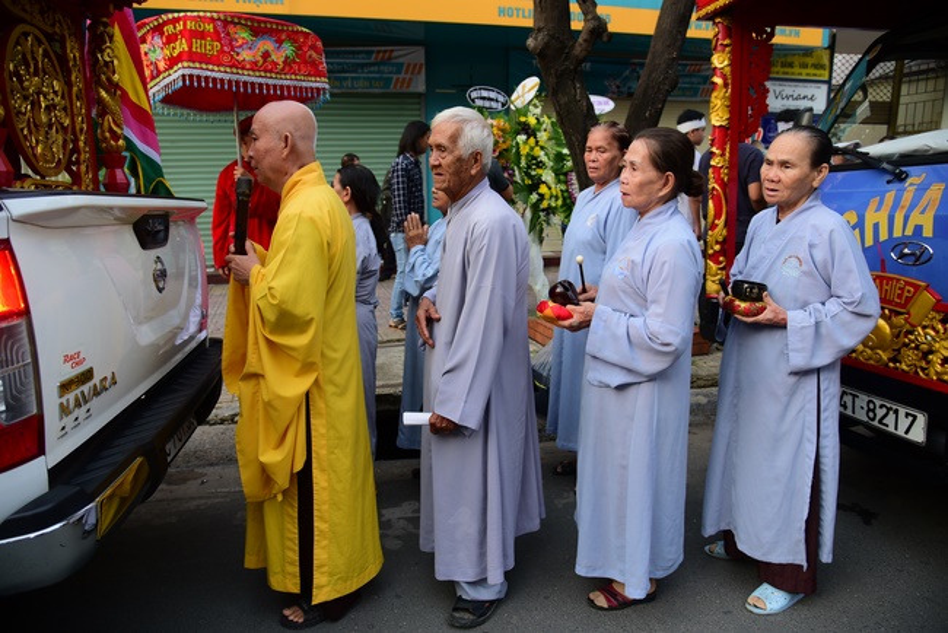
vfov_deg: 53.2
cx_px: 474
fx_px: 632
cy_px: 316
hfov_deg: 73.7
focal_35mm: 24
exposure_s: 1/60
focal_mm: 24
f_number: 4
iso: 320
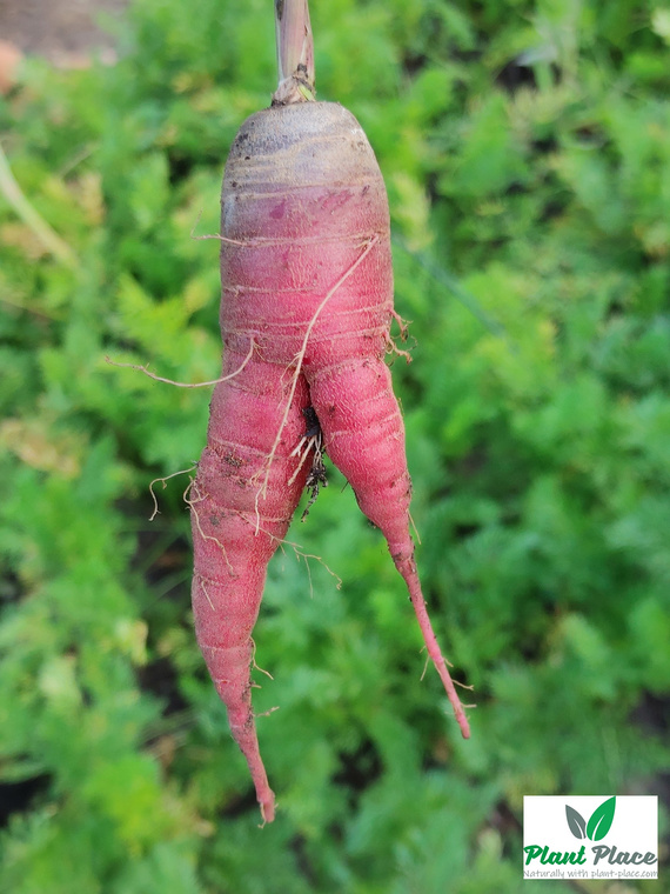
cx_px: 335
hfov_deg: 28.0
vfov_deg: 36.8
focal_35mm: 52
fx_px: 1342
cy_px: 447
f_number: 1.8
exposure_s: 1/60
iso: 50
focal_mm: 4.81
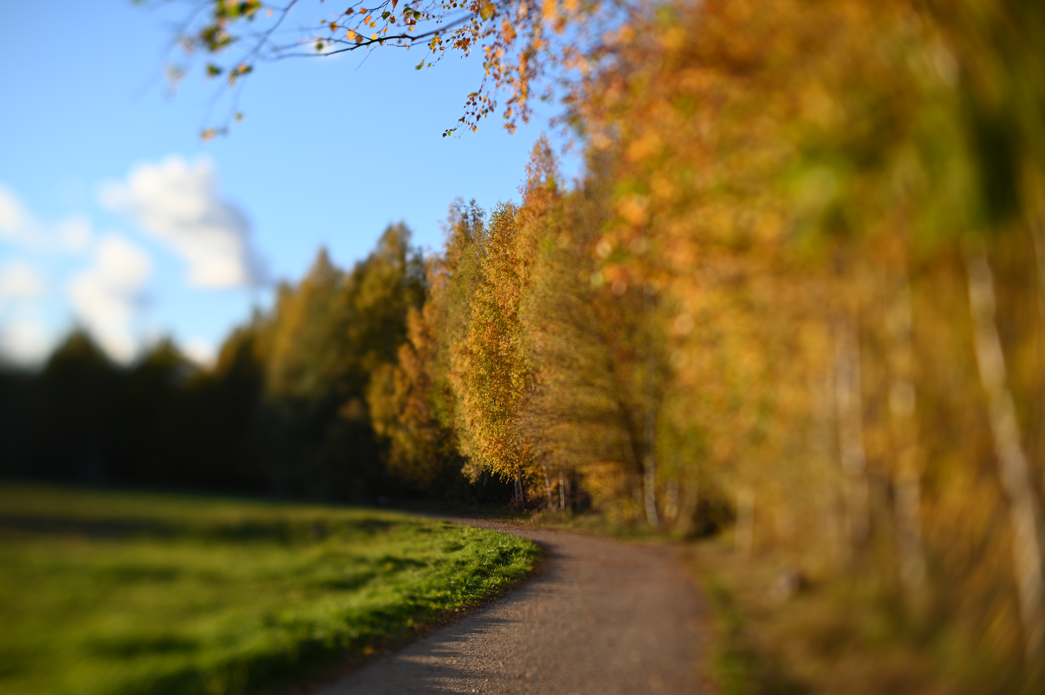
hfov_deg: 39.6
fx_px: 1450
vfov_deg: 27.0
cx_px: 522
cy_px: 348
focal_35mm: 50
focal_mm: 50
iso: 100
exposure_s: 1/1600
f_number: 1.4
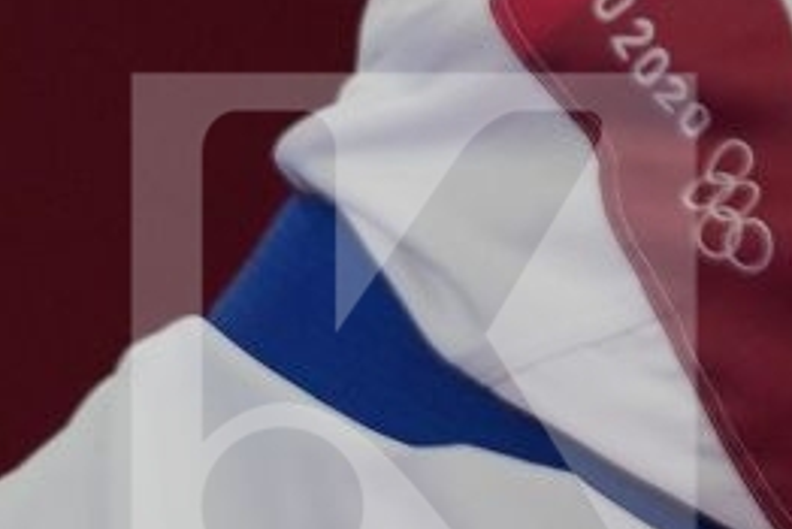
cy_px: -725
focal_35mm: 2058
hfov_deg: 1.0
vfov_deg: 0.7
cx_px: -1635
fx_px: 45299
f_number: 2.8
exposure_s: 1/1000
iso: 400
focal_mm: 200
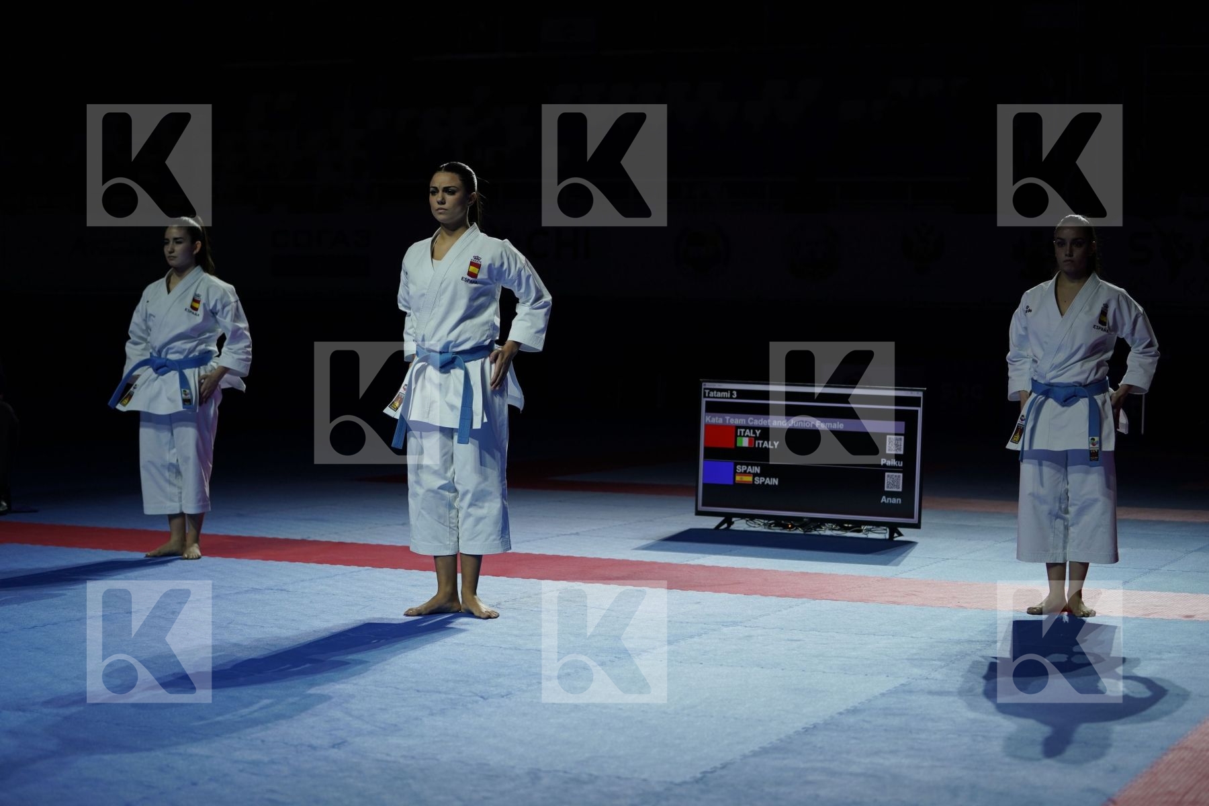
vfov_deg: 19.5
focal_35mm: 70
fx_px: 2351
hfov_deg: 28.8
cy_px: 403
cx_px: 604
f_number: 2.8
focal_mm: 70
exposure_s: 1/500
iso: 250
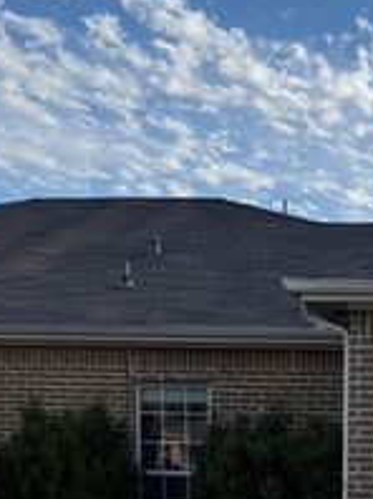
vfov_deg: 22.0
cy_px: 626
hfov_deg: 17.6
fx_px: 1166
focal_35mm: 81
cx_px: 393
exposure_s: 1/5319
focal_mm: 6.76
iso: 125
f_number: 1.78
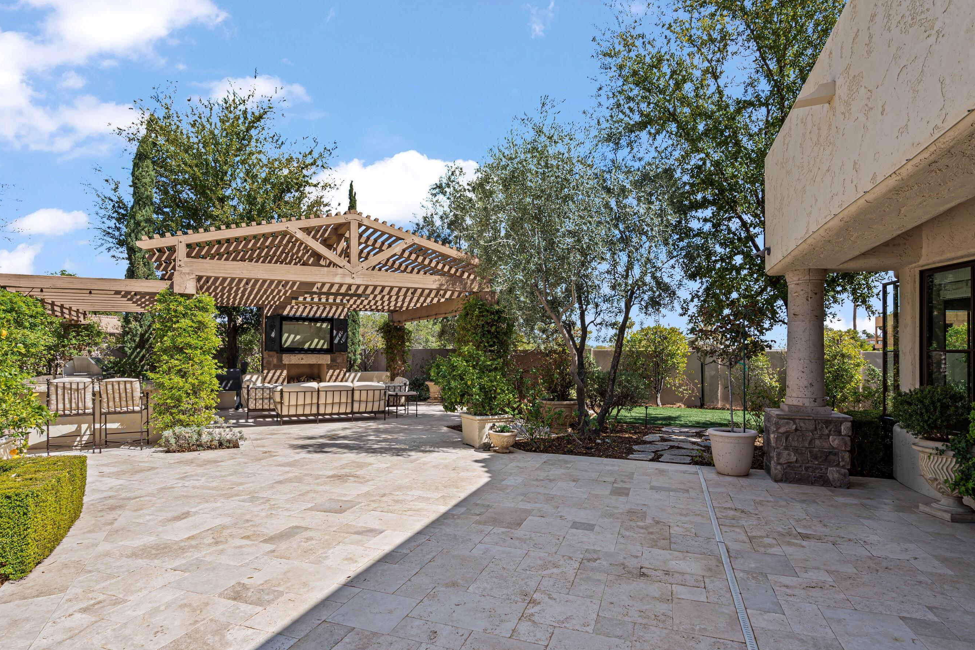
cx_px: 483
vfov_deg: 67.2
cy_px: 359
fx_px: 487
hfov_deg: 90.0
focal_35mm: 18
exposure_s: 1/30
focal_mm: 16
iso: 100
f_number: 9
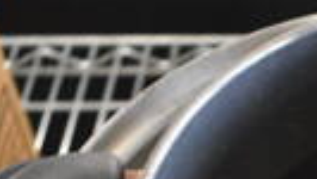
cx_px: 367
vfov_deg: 8.8
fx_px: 1093
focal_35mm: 130
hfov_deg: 15.9
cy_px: 365
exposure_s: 1/30
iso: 3200
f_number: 3.5
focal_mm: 18
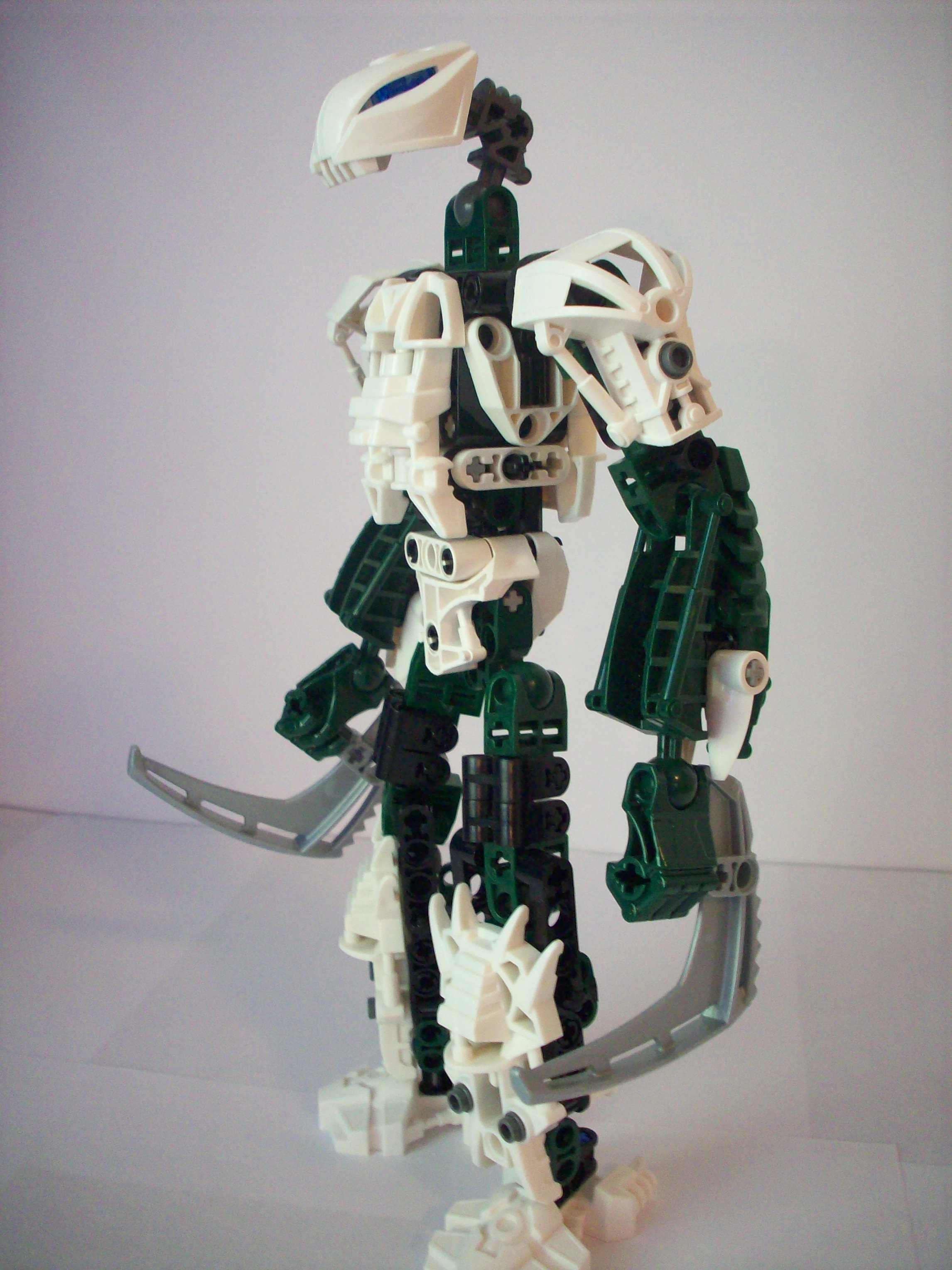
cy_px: 635
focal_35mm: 37
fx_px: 1357
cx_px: 476
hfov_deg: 38.7
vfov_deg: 50.1
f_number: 2.8
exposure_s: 1/13.4
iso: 160
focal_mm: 6.2
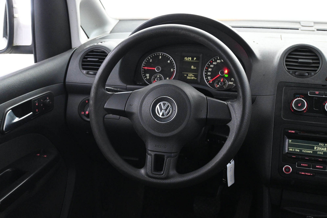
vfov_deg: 33.6
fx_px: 361
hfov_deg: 48.7
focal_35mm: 40
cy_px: 109
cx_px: 164
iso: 3600
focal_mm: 26.5
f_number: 4.5
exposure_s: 1/40
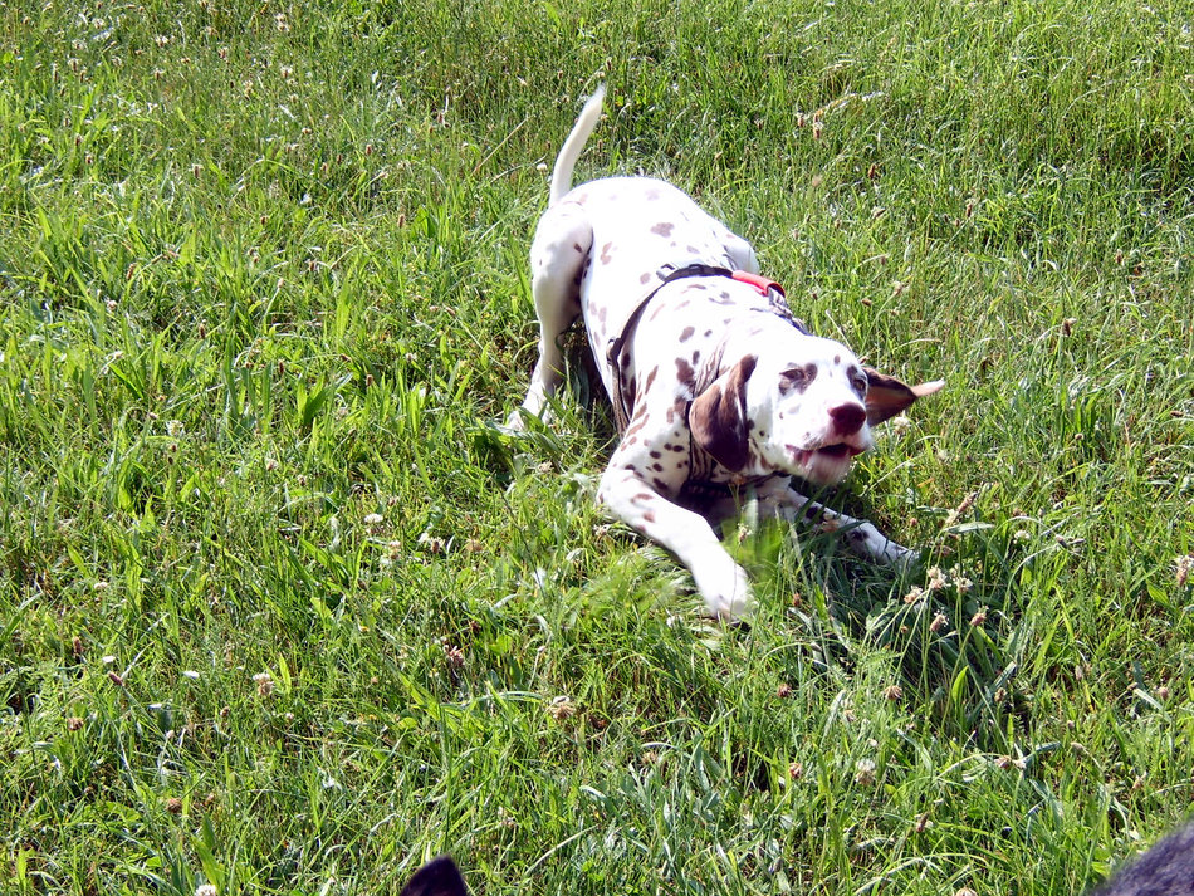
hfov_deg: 31.2
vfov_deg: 23.7
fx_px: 2139
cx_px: 597
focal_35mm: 62
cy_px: 448
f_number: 5.6
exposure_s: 1/104
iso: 50
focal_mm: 16.25
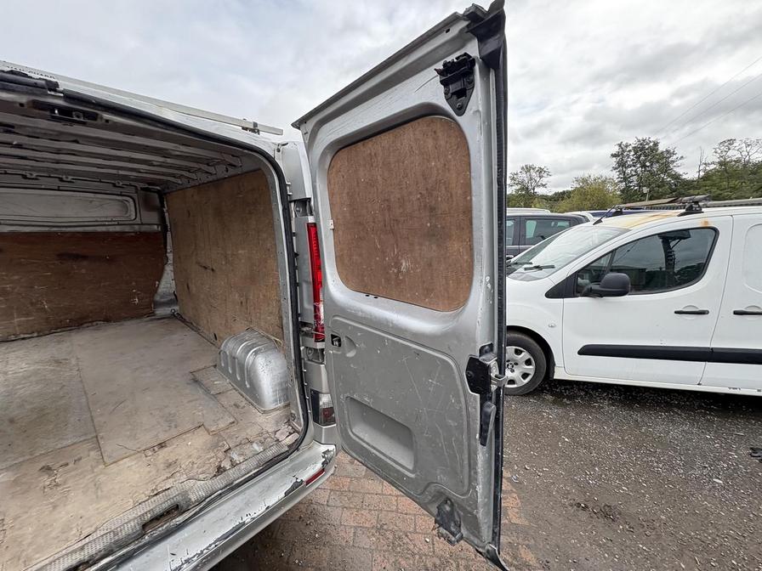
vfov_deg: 85.7
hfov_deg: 102.1
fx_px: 308
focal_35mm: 14
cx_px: 381
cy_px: 286
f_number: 2.2
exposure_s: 1/192
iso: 50
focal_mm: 2.22
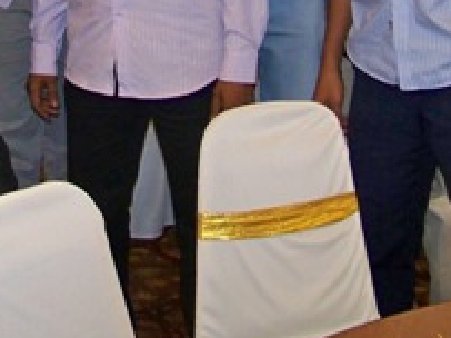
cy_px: -131
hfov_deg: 18.8
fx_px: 1354
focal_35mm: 104
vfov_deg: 13.6
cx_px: 109
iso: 200
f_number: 2.8
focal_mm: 5.85
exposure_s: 1/30
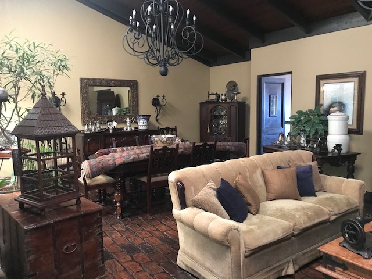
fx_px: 301
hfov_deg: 63.4
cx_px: 186
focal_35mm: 28
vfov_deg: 49.7
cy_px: 140
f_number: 1.8
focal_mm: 3.99
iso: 80
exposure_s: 1/5
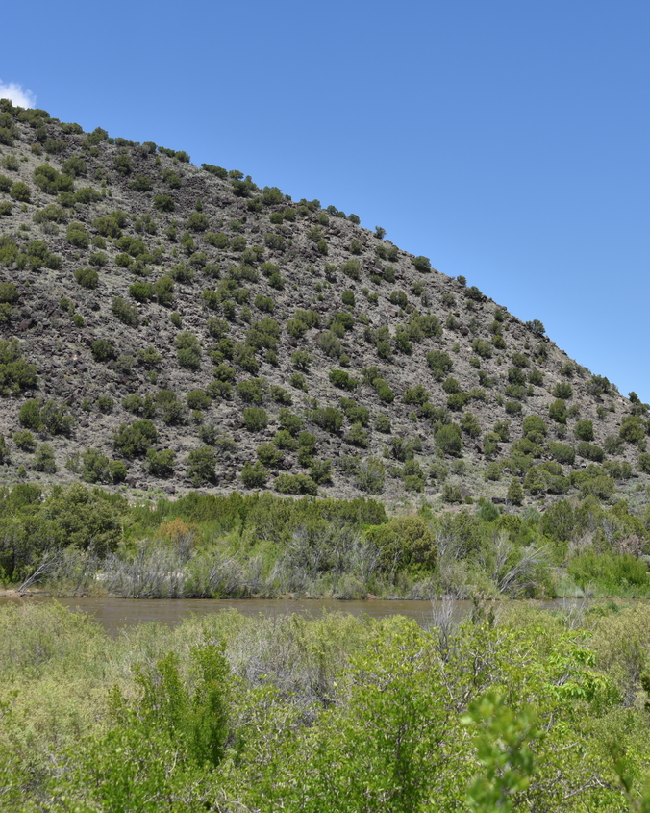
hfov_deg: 23.5
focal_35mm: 64
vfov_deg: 29.6
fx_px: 1539
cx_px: 513
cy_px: 403
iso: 100
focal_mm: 45
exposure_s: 1/320
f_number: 9
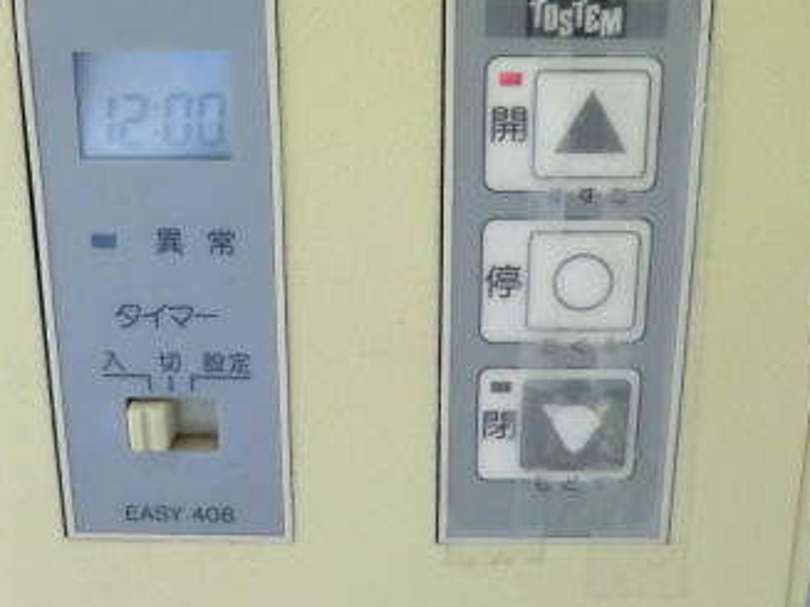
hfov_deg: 40.4
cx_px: 369
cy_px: 225
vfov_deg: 30.7
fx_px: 1099
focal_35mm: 47
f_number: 3.2
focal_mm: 4.3
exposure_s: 1/60
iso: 320
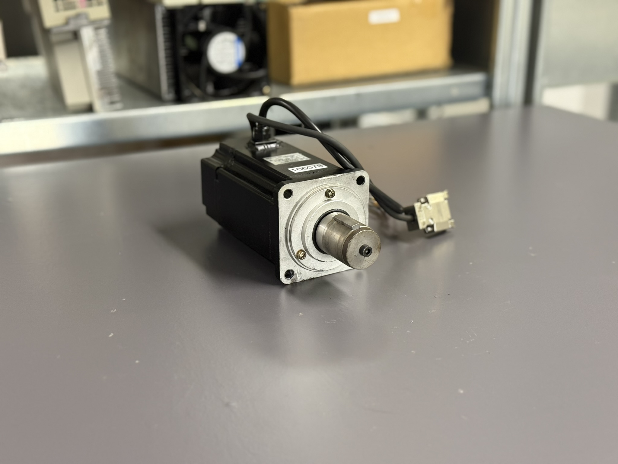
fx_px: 857
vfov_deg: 30.3
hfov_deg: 39.7
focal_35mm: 48
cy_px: 232
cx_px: 309
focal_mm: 6.76
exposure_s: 1/33
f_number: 1.78
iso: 250
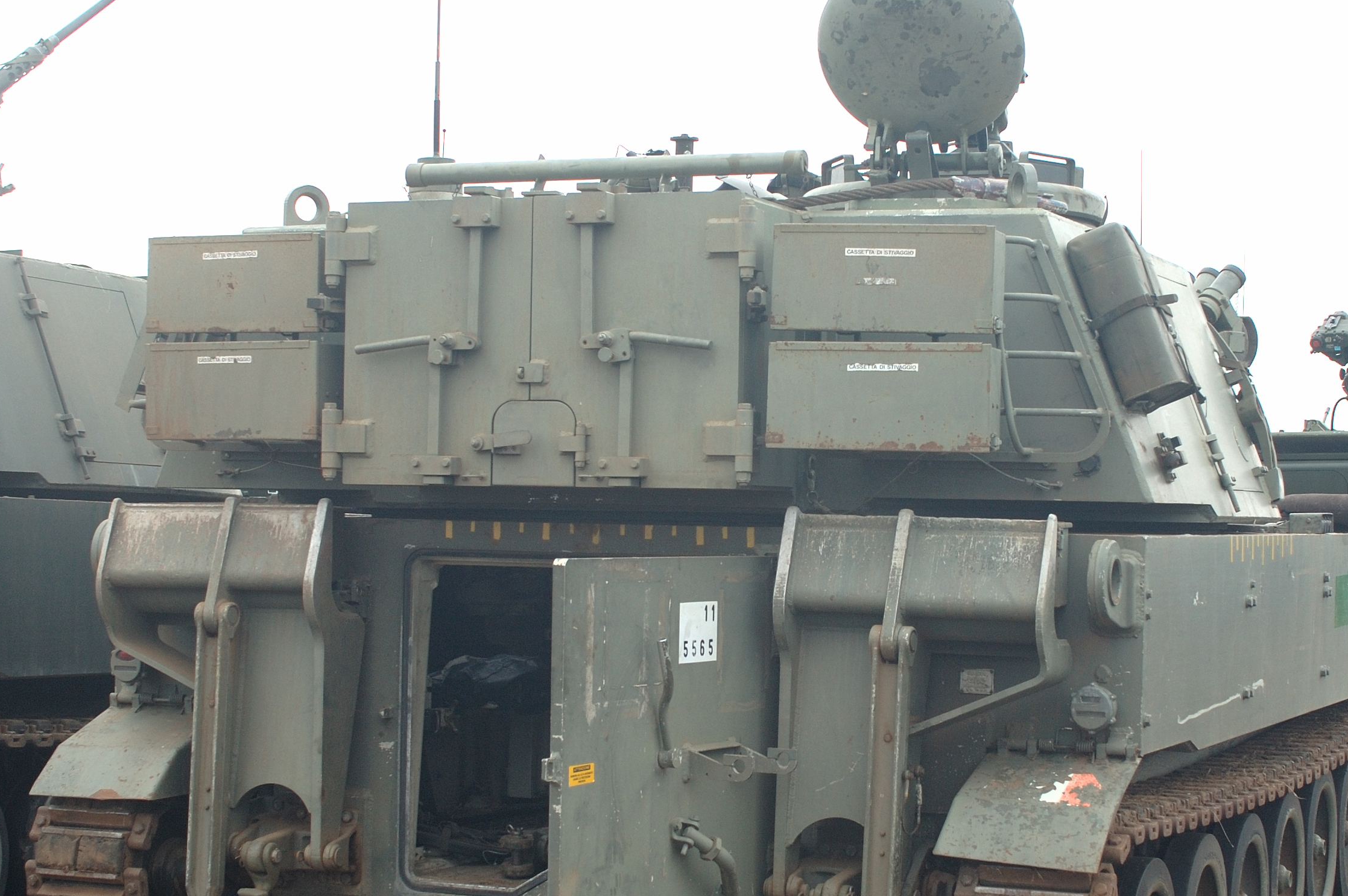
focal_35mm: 71
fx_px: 2644
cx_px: 755
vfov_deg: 19.2
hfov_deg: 28.6
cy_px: 544
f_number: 7.1
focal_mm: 35
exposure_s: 1/125
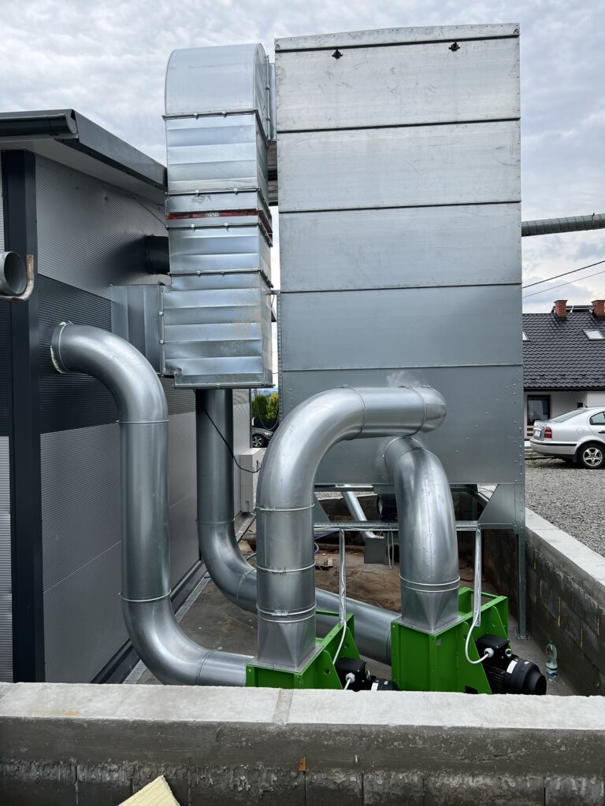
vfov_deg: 67.3
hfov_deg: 53.1
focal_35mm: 26
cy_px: 403
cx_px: 302
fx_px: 606
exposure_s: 1/1531
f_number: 1.5
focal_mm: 5.7
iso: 50
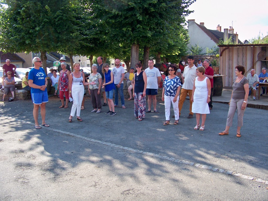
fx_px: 255
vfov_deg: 42.9
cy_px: 100
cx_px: 134
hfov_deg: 55.4
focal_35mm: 33
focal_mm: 5.85
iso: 80
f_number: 2.8
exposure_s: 1/320
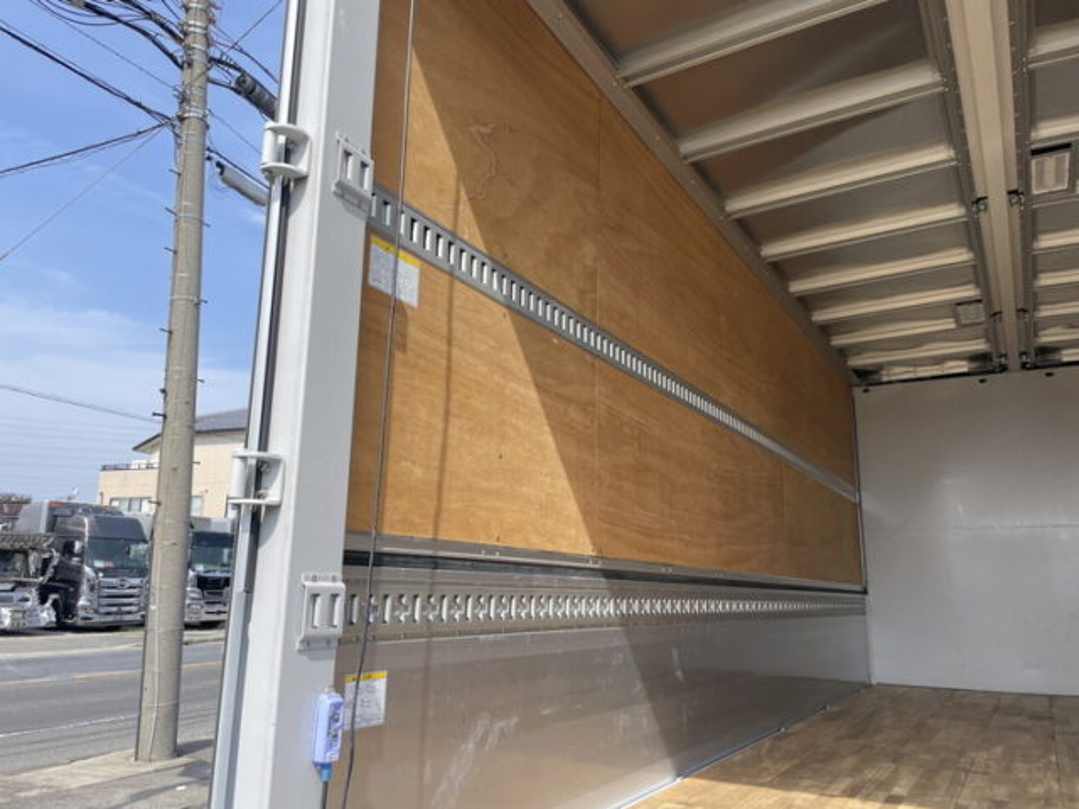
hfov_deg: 67.3
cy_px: 404
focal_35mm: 26
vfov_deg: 53.1
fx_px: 810
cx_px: 540
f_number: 1.6
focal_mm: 4.2
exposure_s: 1/1575
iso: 32
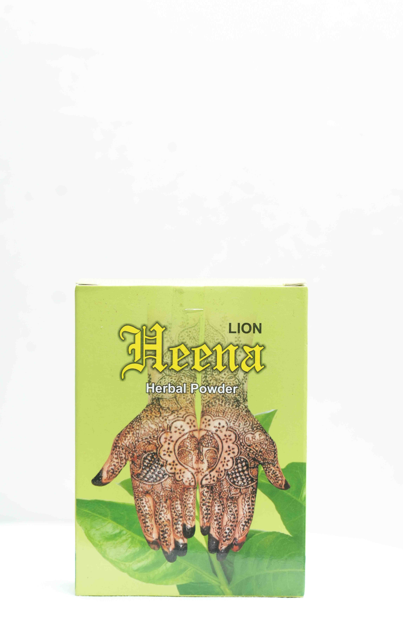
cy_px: 309
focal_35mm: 113
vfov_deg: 18.4
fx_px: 1986
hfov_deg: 11.6
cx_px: 208
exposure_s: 1/60
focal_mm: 105
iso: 800
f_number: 5.6
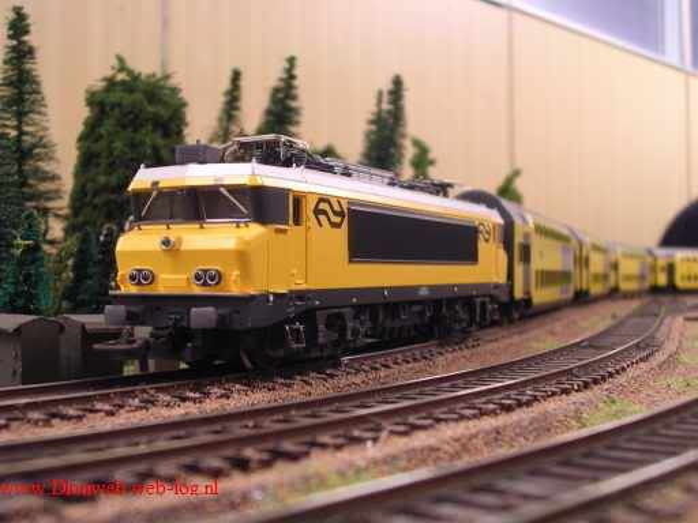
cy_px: 262
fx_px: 988
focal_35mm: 49
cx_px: 349
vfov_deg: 29.7
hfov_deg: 38.9
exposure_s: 1/4.8
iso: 100
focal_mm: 7.5
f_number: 3.1
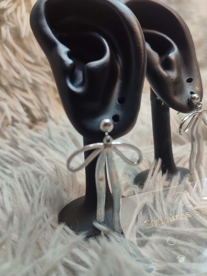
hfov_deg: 46.7
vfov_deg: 59.9
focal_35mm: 30
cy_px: 133
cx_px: 114
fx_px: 239
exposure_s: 1/50
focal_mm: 5.95
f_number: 1.89
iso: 131
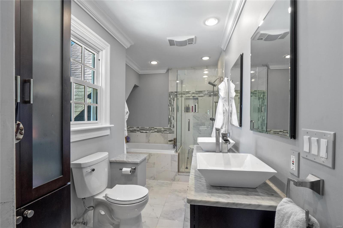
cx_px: 172
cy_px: 114
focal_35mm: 16
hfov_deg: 96.7
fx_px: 152
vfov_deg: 73.7
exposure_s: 1/5
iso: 400
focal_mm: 8
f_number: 8
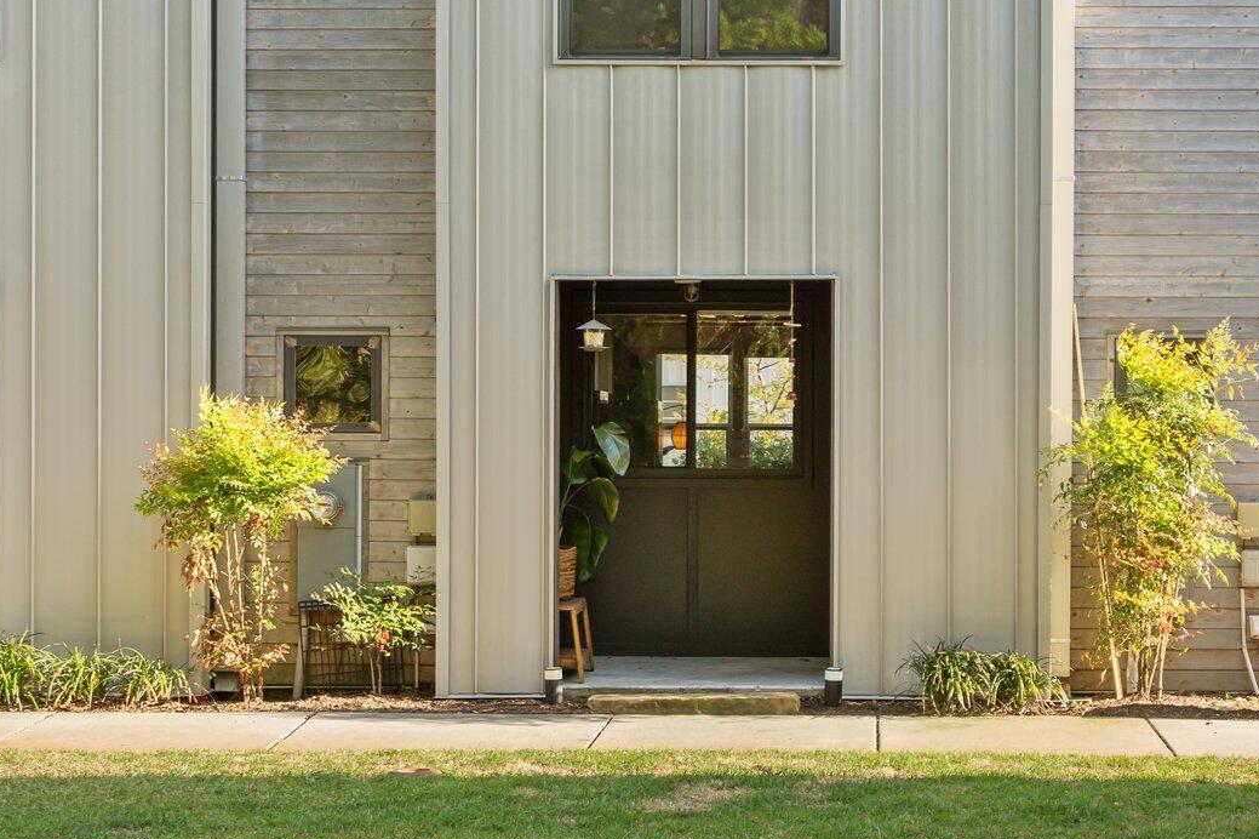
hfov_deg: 29.2
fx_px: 2412
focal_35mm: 69
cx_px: 713
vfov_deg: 19.6
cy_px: 198
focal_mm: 35
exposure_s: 1/640
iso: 320
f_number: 4
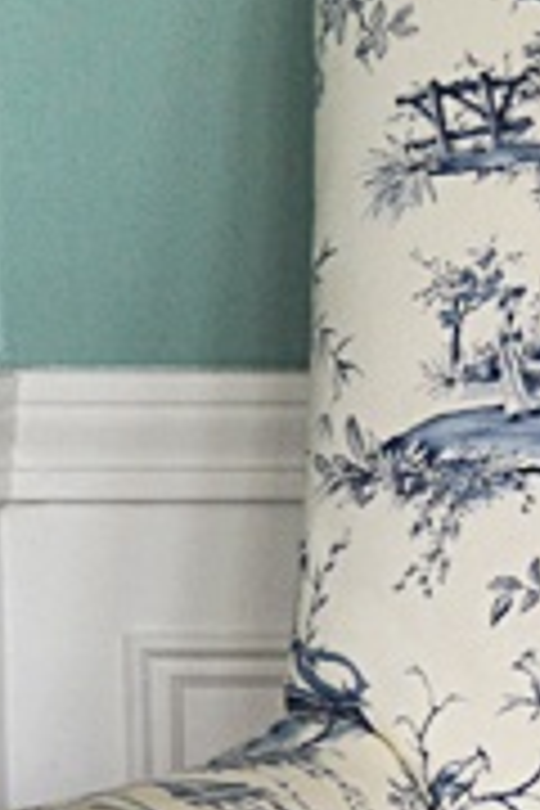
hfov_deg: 6.8
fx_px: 4500
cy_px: 922
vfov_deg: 10.2
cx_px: 839
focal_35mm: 200
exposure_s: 1/15
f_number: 4
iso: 400
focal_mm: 24
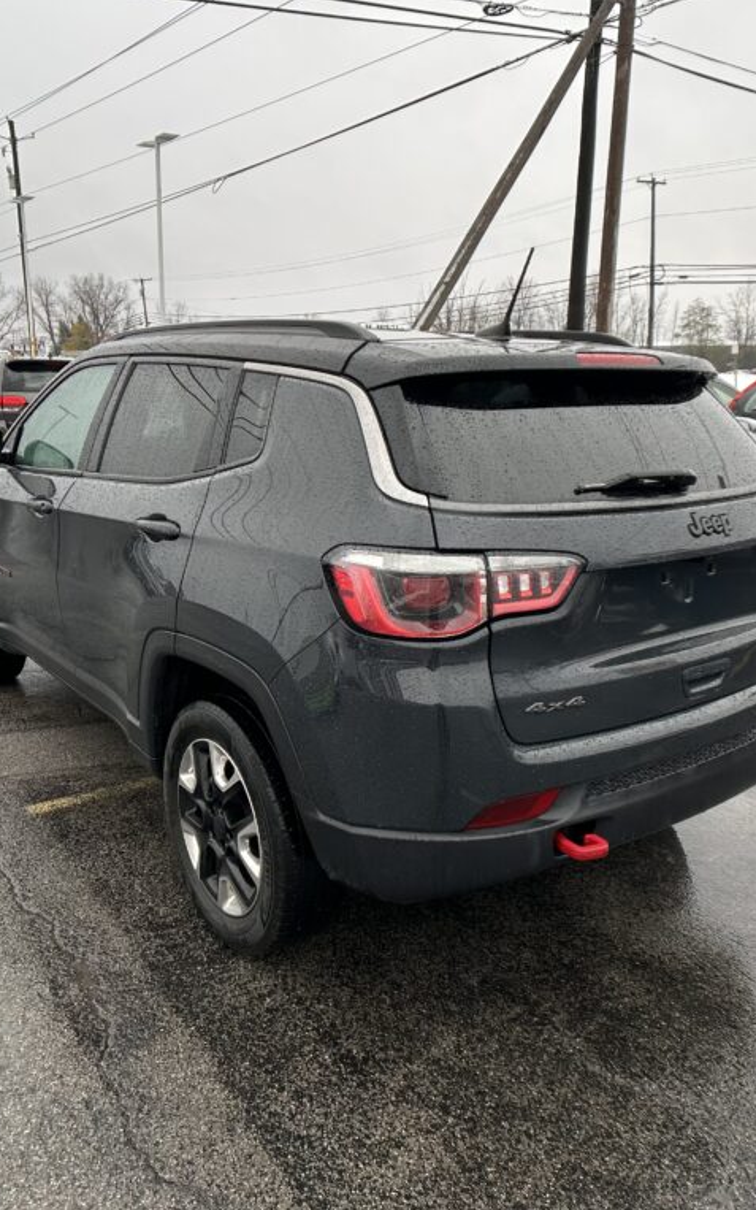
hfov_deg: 34.4
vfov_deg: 52.7
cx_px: 330
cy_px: 603
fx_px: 1219
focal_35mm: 37
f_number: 1.5
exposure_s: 1/597
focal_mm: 5.7
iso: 50
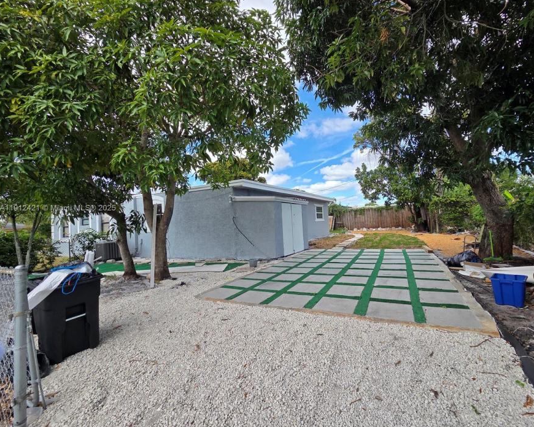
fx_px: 221
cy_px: 209
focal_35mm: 14
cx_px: 293
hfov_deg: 100.4
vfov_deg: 88.0
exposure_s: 1/1047
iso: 50
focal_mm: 2.2
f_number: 2.2
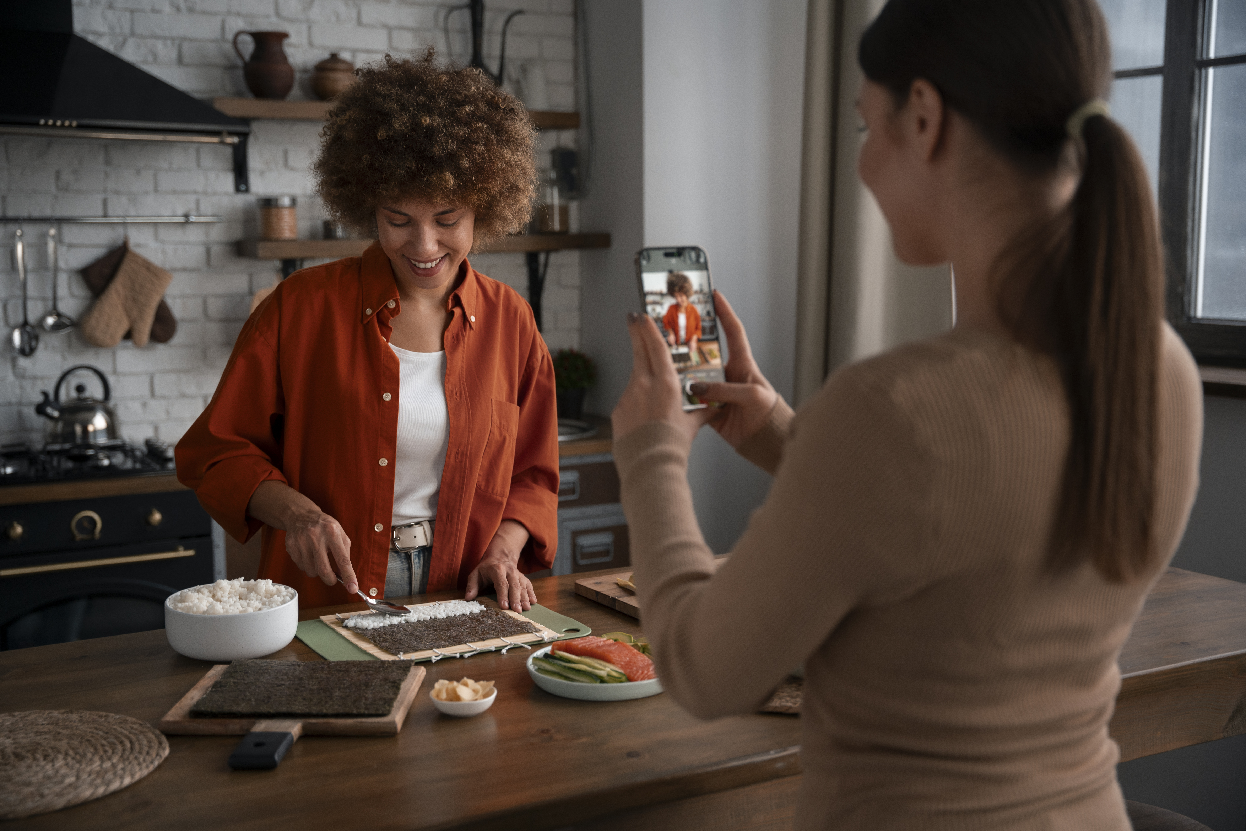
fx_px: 1533
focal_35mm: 44
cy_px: 416
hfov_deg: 44.2
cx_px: 623
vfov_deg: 30.3
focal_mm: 44.3
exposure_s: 1/160
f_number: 3.2
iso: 400
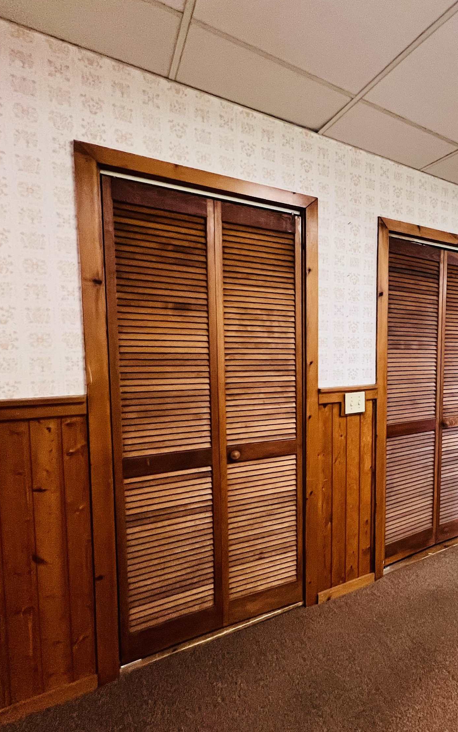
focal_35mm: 19
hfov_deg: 50.8
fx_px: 379
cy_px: 370
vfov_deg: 88.0
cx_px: 453
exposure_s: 1/60
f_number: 1.8
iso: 400
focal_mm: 1.57
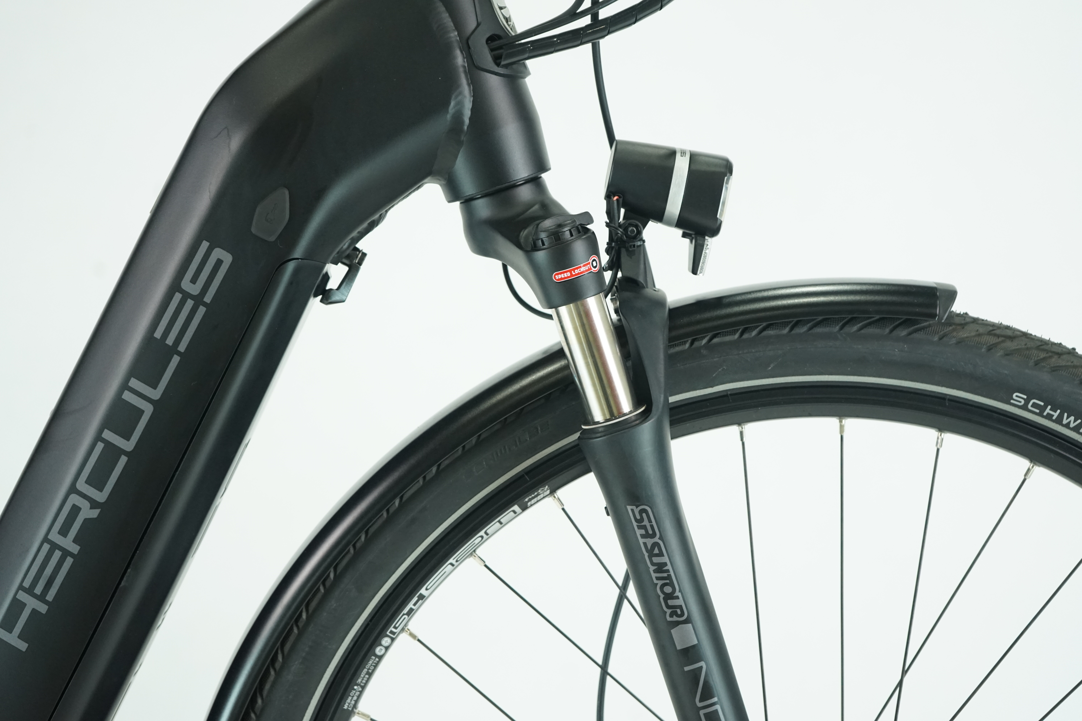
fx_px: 1803
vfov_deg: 22.6
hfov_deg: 33.4
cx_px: 541
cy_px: 360
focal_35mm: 60
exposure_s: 1/200
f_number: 5
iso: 2000
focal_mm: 60
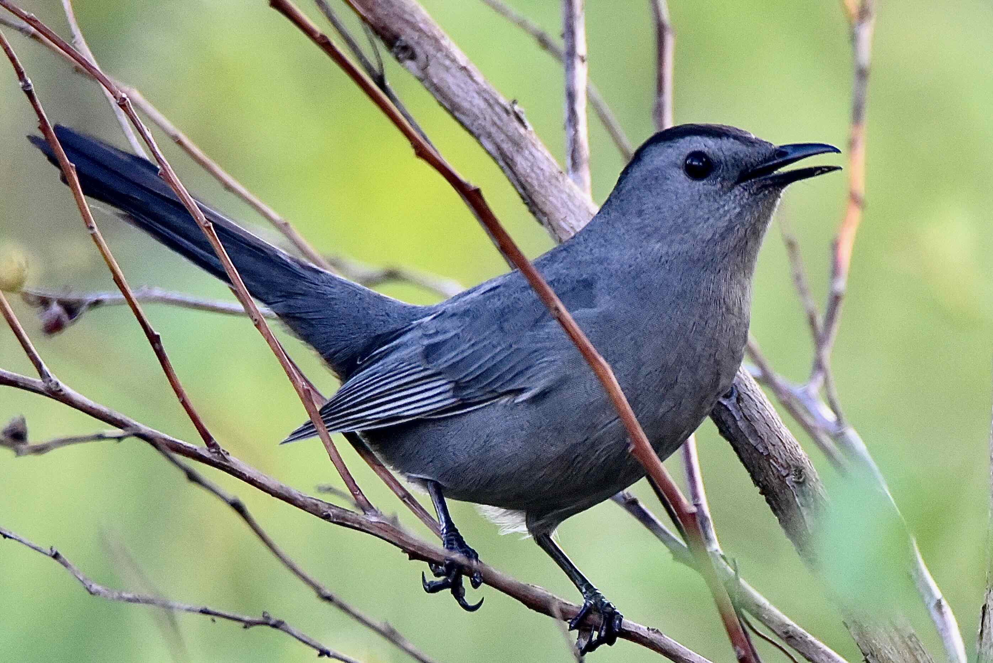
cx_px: 496
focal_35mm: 600
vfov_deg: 2.3
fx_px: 16556
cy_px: 332
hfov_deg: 3.4
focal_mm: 600
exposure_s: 1/800
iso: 4000
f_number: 6.3
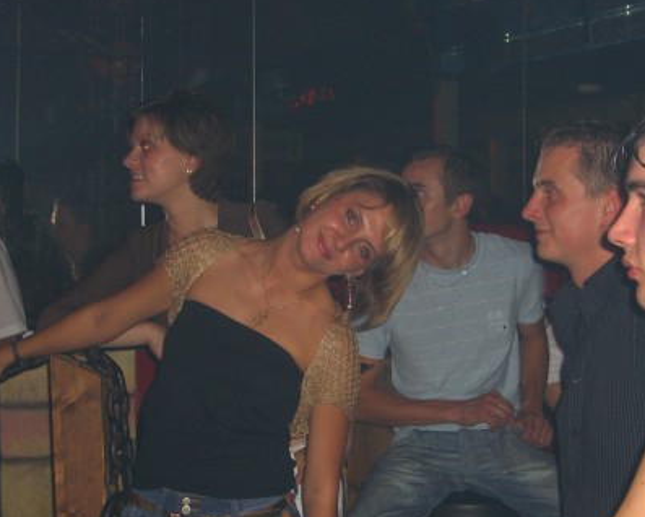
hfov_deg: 22.7
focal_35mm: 84
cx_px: 380
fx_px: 1604
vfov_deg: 18.3
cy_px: 304
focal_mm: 11.8
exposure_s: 1/60
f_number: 3.6
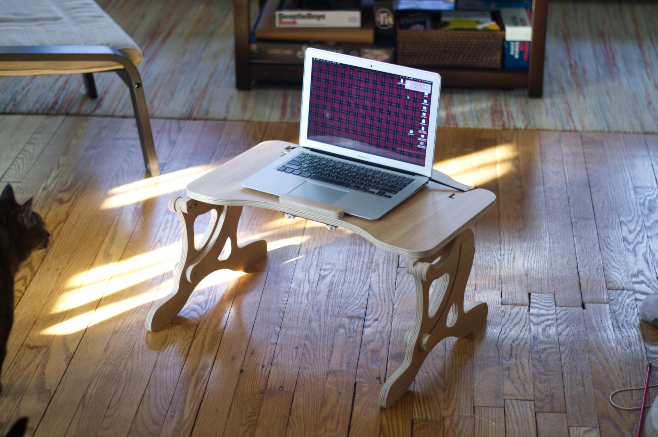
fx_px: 1369
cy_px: 218
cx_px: 329
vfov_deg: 18.1
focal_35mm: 75
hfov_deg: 27.0
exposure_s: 1/80
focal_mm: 50
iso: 200
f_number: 2.2
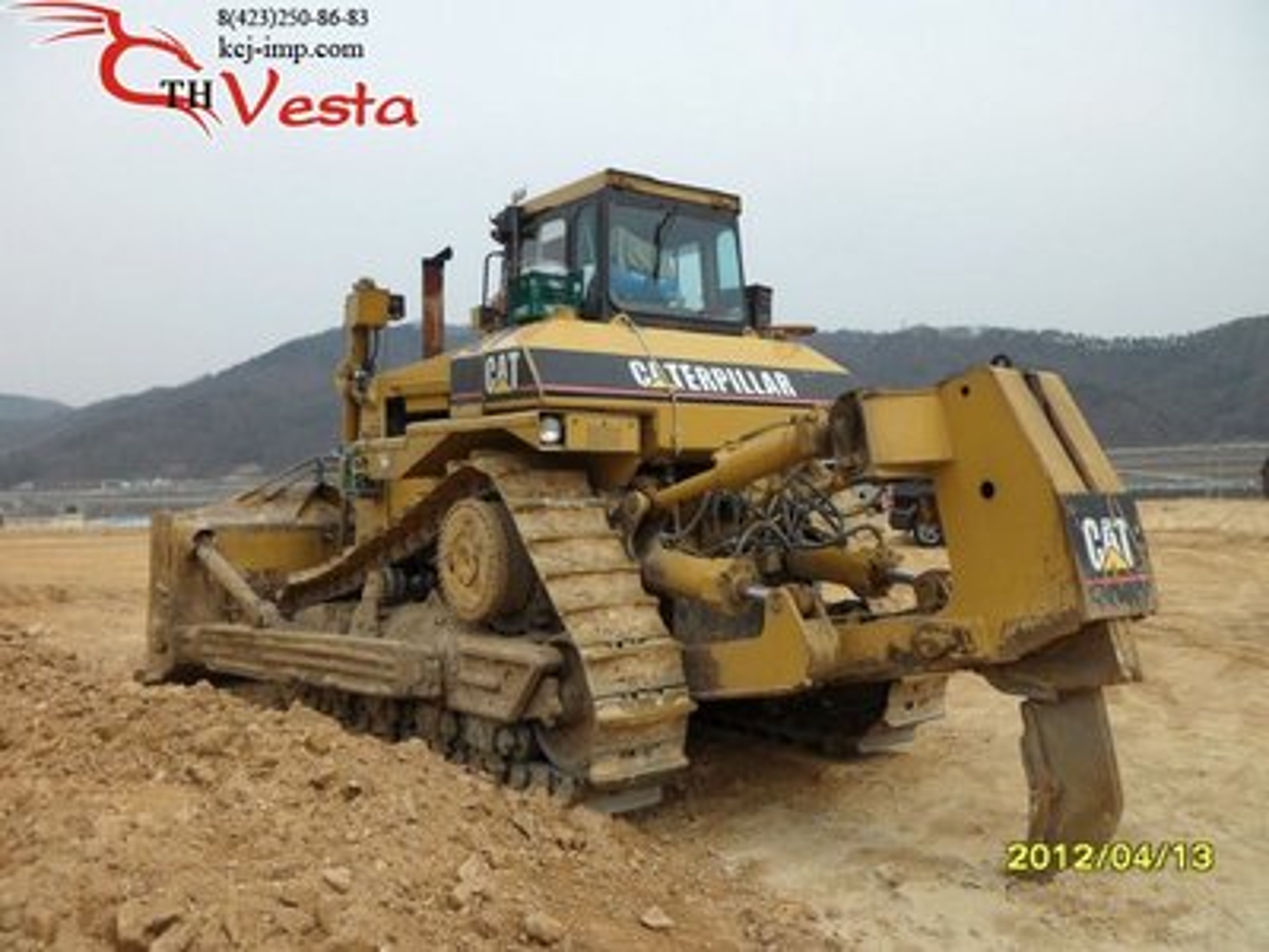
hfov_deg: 65.3
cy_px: 476
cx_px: 634
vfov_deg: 51.4
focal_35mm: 27
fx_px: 990
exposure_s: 1/750
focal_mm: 4.9
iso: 80
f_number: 3.5
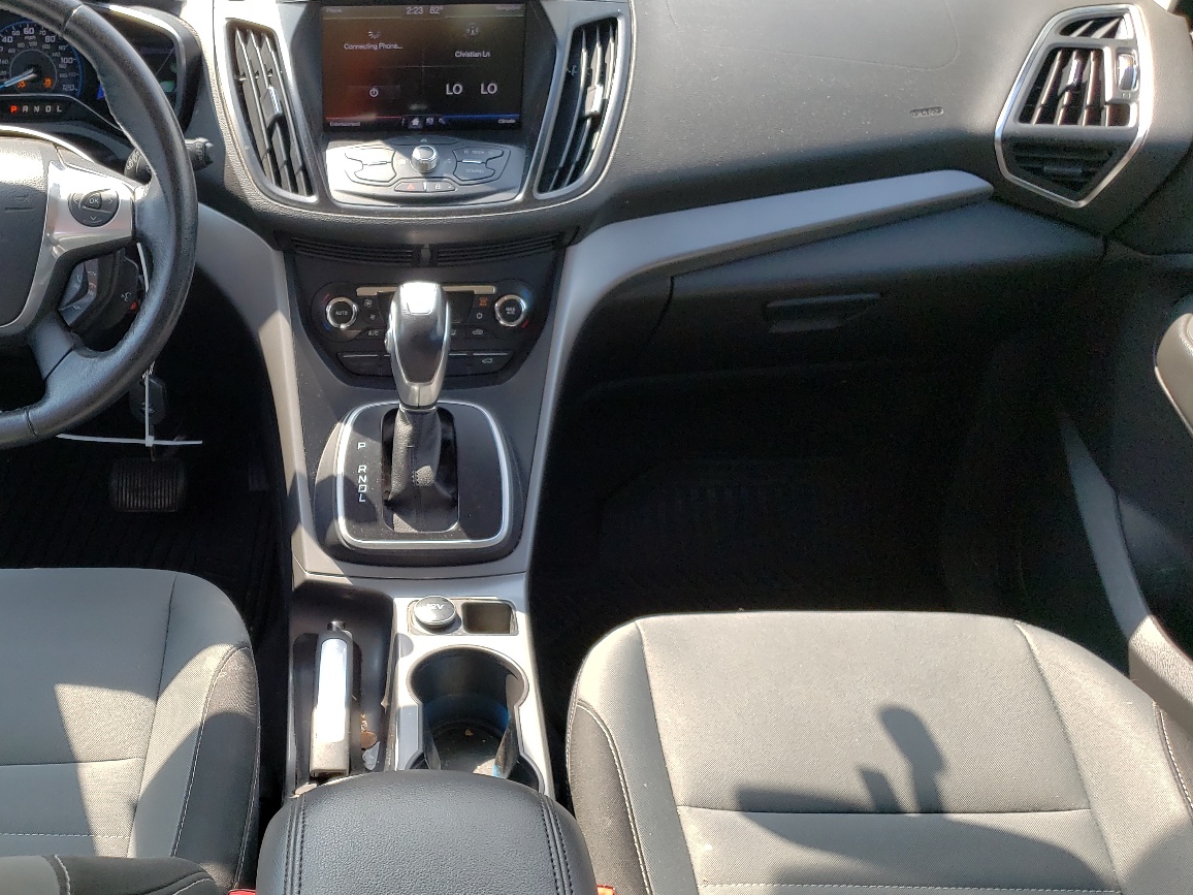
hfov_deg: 50.3
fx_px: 1241
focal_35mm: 36
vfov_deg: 39.6
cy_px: 476
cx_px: 385
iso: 50
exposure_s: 1/455
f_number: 1.5
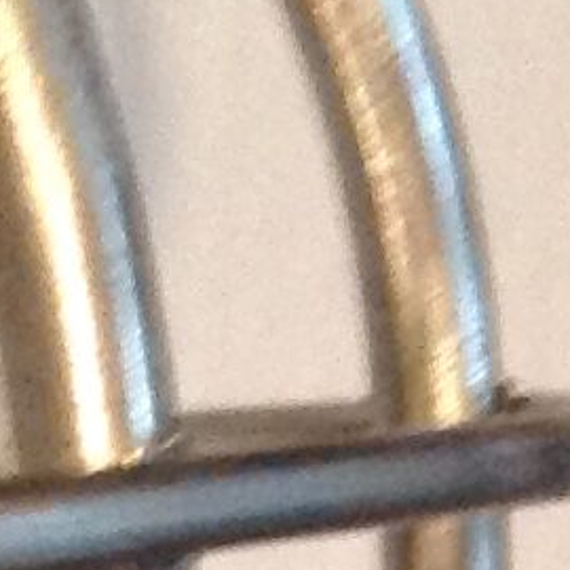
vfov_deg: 5.6
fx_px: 5514
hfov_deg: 5.7
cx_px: -876
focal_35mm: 296
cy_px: 1664
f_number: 2.4
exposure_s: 1/15
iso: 320
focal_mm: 4.28
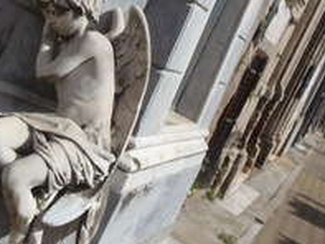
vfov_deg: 23.9
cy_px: 72
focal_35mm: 61
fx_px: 573
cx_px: 97
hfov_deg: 31.3
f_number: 5.5
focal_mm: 4.3
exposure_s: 1/500
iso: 64
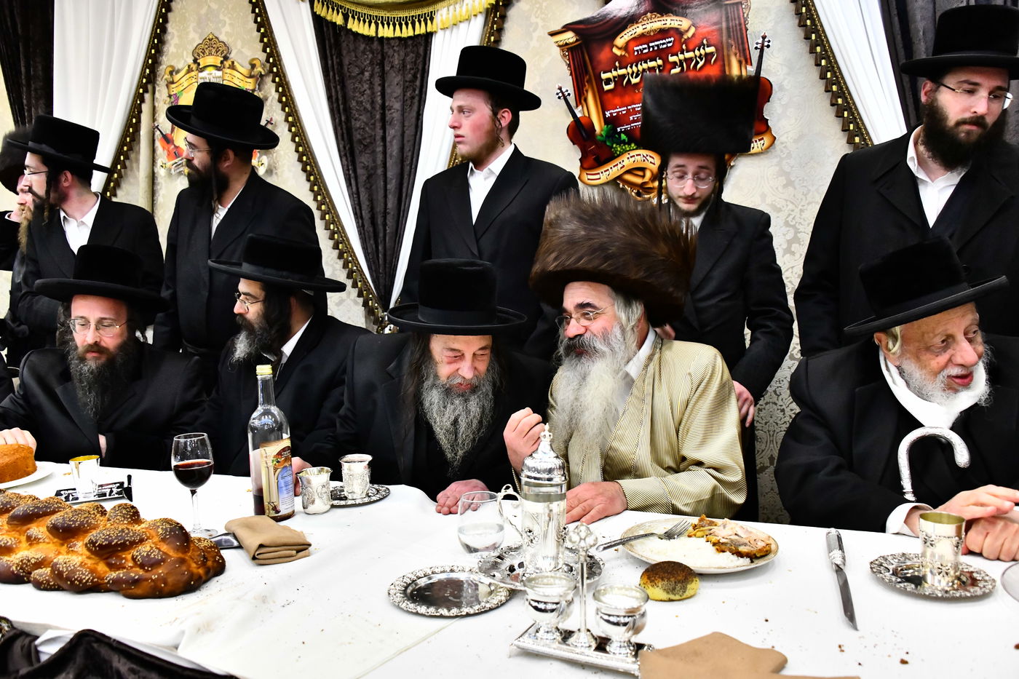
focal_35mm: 28
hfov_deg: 65.5
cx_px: 510
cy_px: 340
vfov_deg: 46.4
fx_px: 792
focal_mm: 28
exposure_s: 1/160
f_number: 5.6
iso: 5000
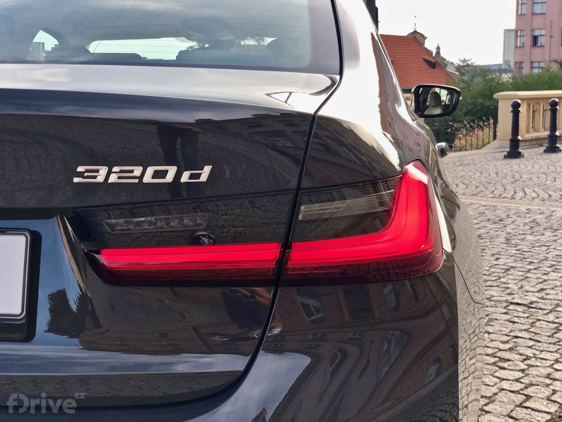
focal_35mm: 52
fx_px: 844
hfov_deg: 36.8
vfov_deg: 28.0
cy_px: 211
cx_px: 281
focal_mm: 6
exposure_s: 1/245
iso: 20
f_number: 2.4
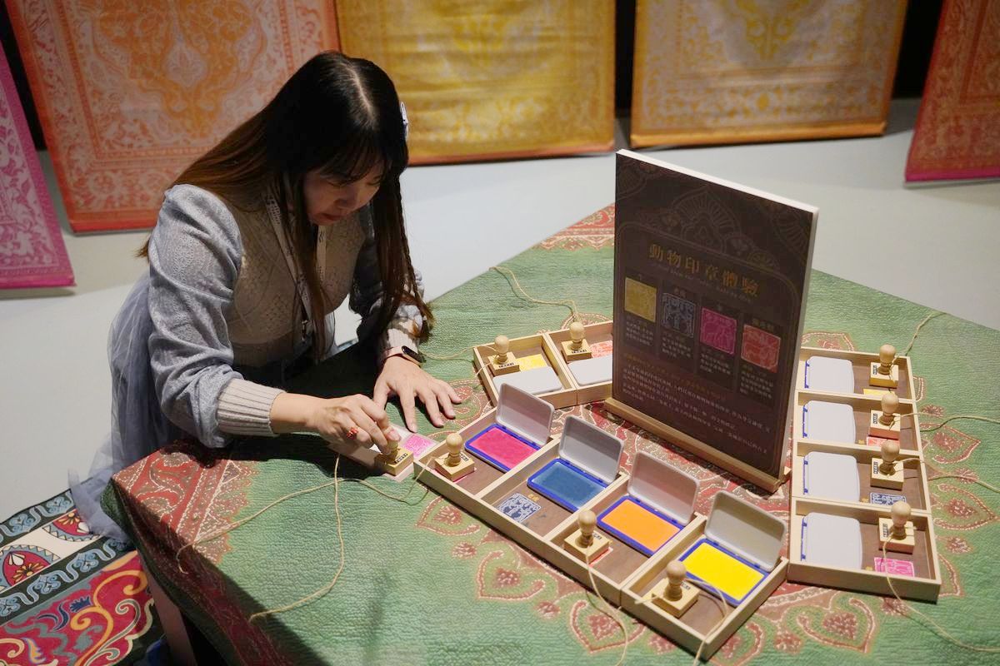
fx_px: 1000
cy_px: 333
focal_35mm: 36
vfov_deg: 36.9
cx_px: 500
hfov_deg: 53.1
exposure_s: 1/160
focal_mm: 36
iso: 6400
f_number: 2.8
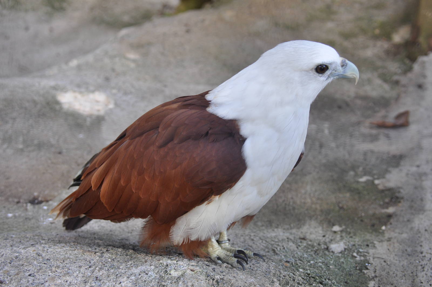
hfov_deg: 26.0
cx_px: 216
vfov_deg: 17.5
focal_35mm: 78
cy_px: 144
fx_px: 935
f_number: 5.6
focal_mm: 52
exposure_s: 1/30
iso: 400
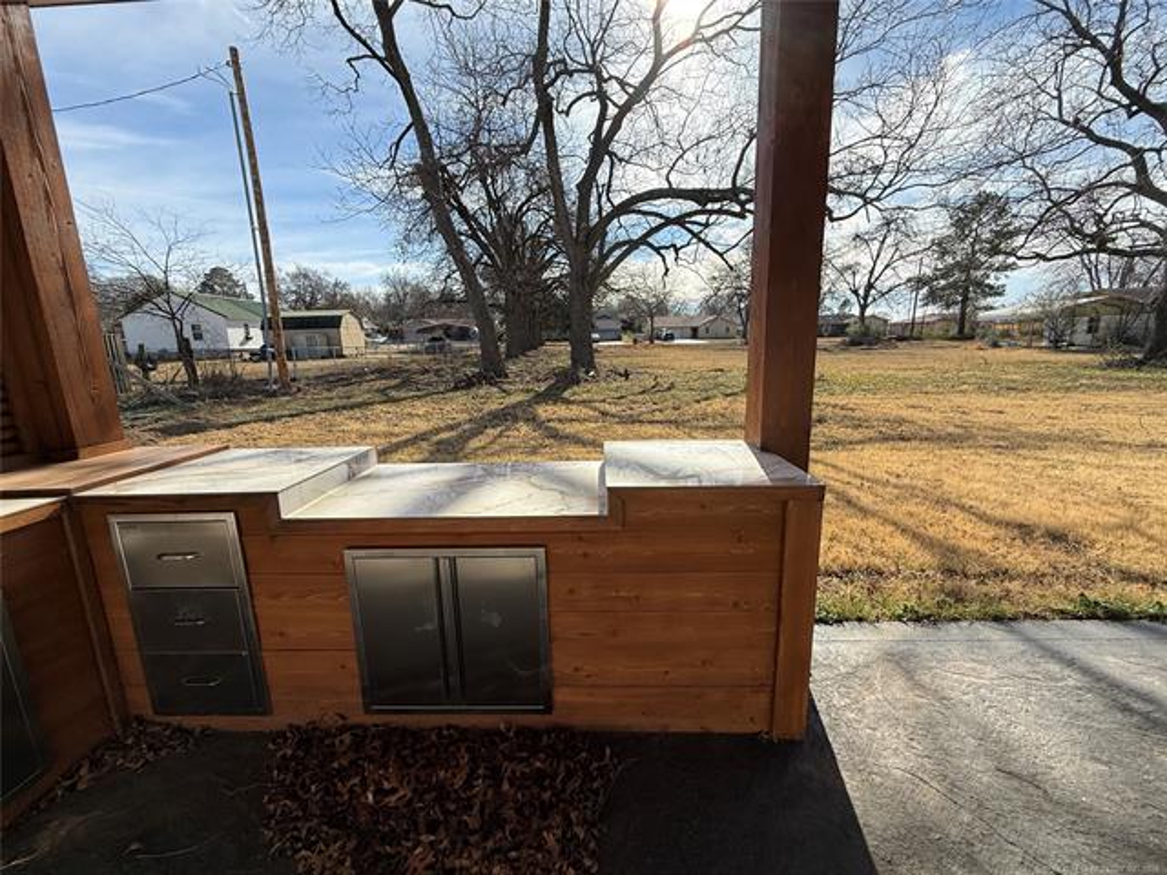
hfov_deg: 102.1
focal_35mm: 14
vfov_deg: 85.7
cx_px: 584
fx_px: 472
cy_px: 438
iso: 64
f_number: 2.2
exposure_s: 1/1572
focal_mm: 2.22
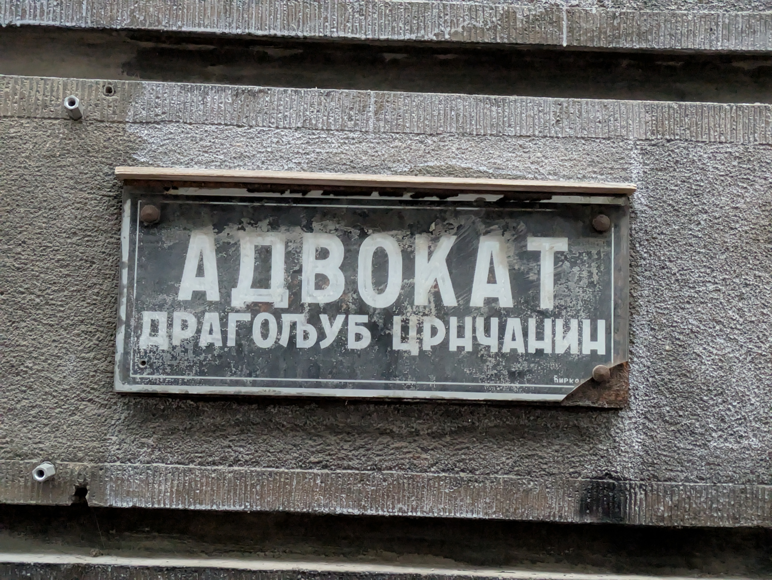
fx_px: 1138
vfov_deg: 28.6
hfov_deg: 37.5
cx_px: 386
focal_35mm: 51
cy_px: 290
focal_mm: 5.43
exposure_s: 1/100
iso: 2698
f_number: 1.89
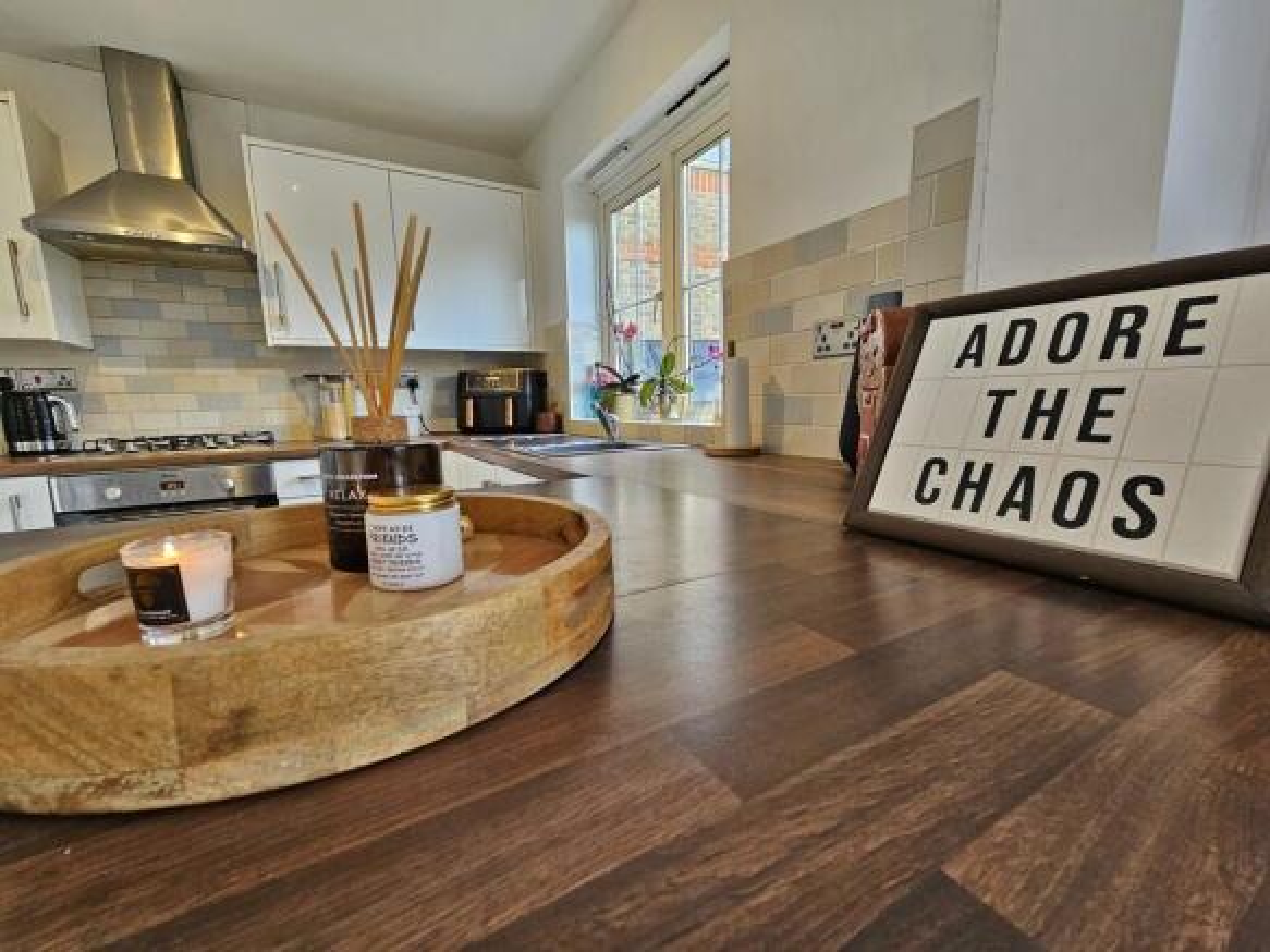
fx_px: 477
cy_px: 476
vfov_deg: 89.9
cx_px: 635
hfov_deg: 106.2
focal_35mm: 13
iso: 100
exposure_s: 1/50
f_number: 2.2
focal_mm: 2.2
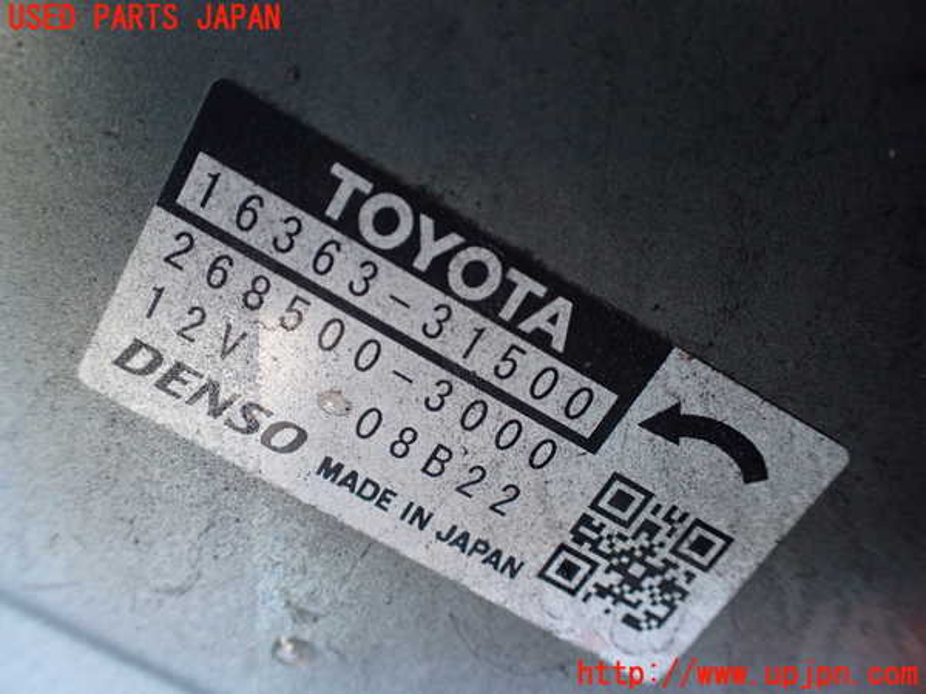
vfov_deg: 46.8
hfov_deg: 60.0
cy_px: 347
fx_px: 803
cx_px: 463
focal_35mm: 30
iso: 800
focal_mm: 5.4
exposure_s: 1/100
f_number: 2.3
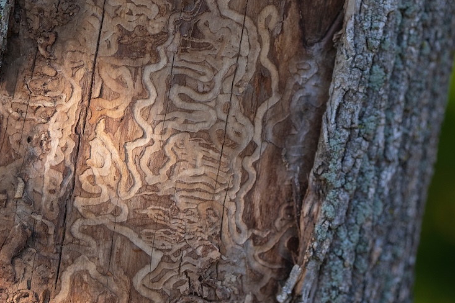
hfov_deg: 10.3
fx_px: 2514
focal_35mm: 199
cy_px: 103
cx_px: 203
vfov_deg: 6.9
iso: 400
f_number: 2.2
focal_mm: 90
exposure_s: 1/640
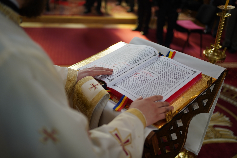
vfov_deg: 37.9
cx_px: 118
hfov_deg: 54.4
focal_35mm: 35
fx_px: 230
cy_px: 79
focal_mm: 35
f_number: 2
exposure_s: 1/125
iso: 320
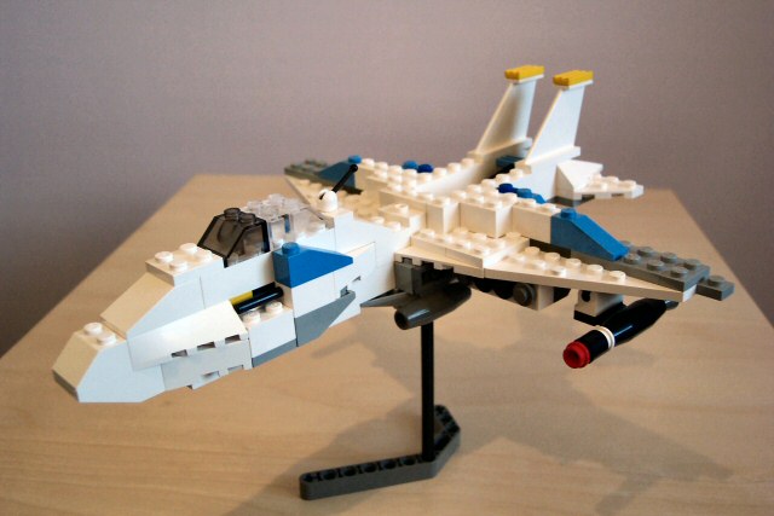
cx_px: 387
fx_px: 817
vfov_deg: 35.1
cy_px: 258
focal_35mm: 38
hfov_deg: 50.7
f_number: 2.8
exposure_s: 1/30
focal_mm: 8
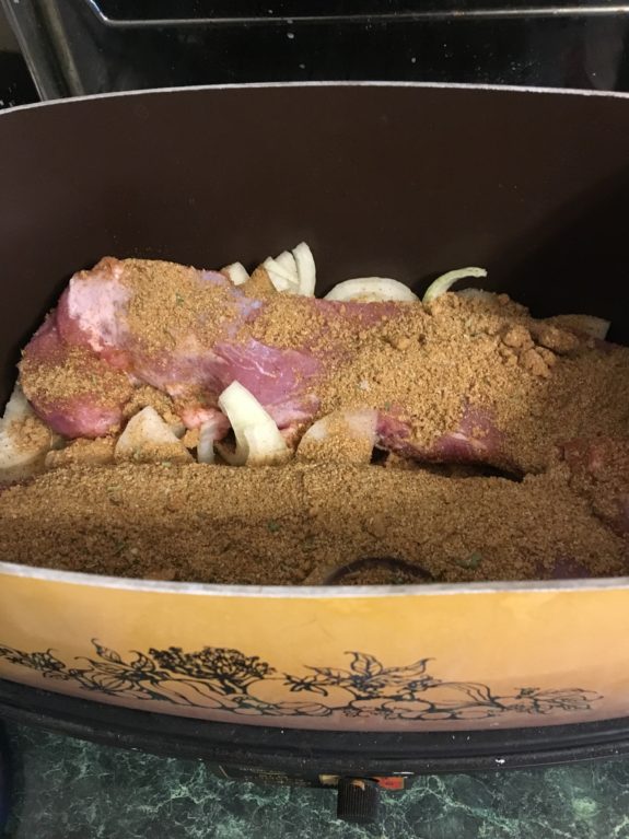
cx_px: 314
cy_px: 420
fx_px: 703
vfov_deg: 61.7
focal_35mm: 29
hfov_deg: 48.2
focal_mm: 4.15
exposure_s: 1/15
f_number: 2.2
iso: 250
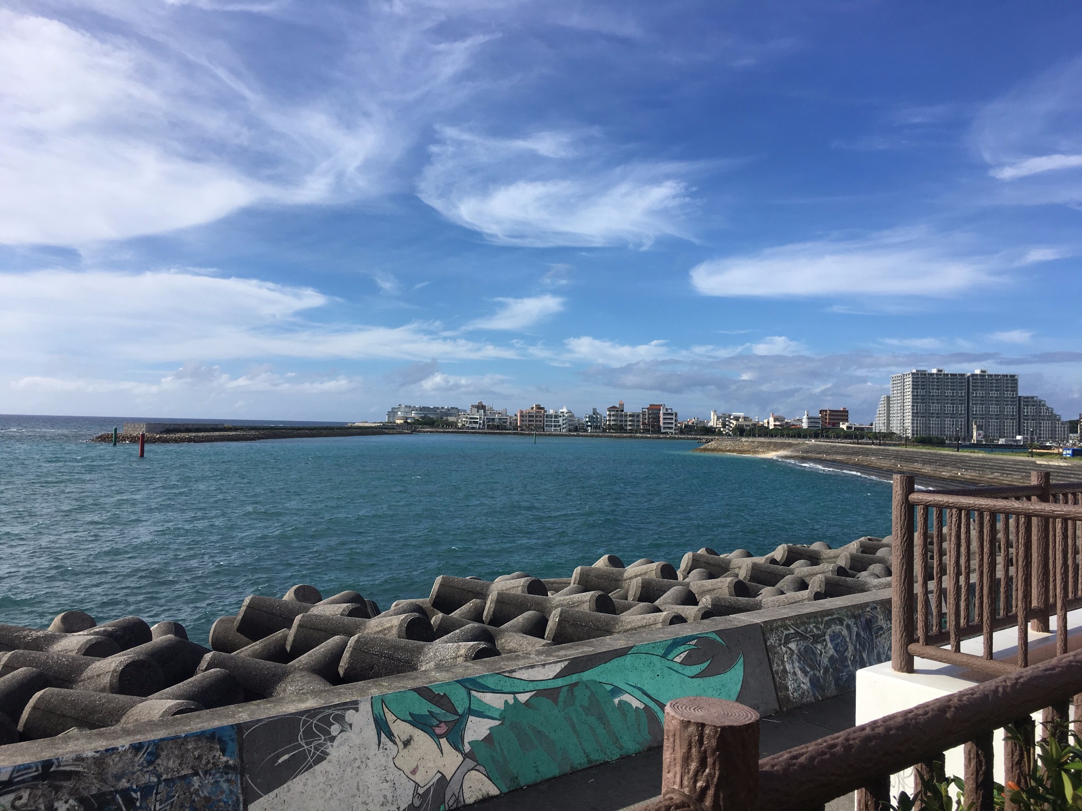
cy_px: 406
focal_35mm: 29
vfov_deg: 48.2
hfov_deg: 61.7
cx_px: 541
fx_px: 906
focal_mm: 4.15
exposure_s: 1/2024
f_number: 2.2
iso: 25
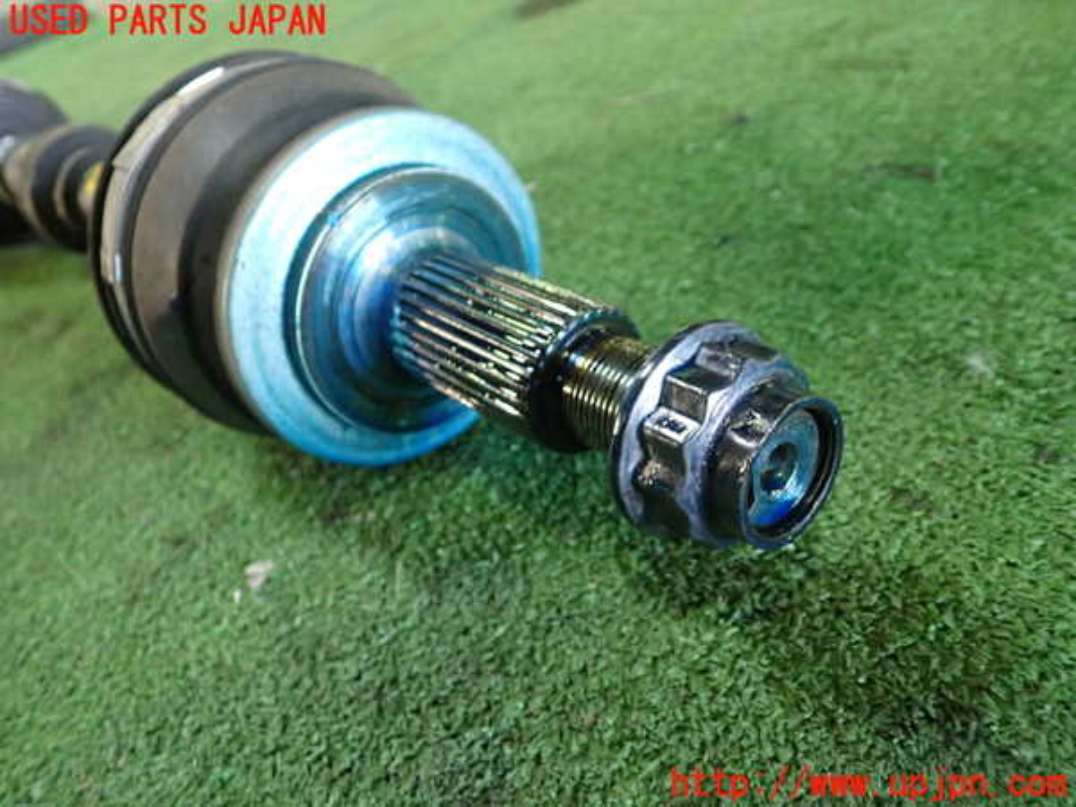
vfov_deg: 46.8
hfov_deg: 60.0
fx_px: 933
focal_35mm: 30
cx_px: 538
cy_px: 404
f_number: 2.3
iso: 500
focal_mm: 5.4
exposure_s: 1/30
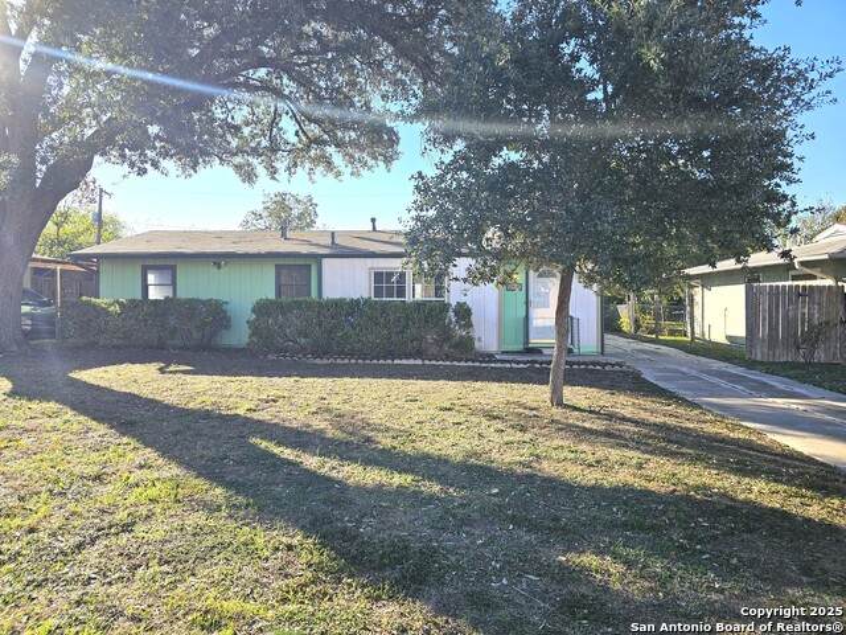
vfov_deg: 58.9
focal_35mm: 23
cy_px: 318
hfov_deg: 73.9
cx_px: 423
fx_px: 562
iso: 10
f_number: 1.7
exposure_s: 1/404
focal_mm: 6.3
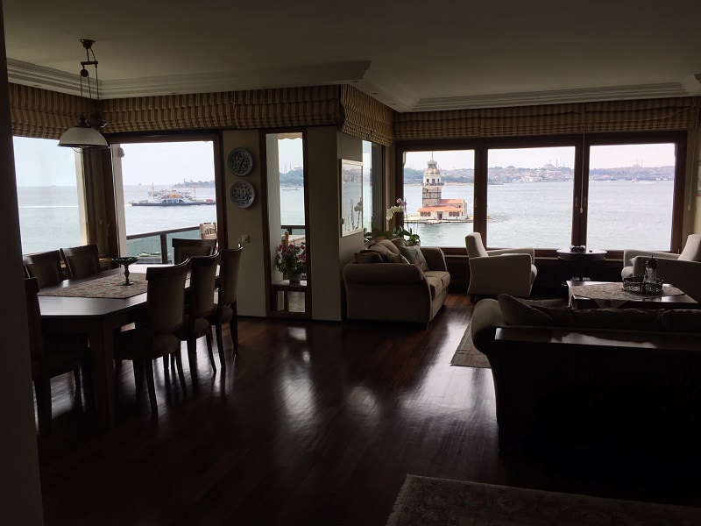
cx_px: 350
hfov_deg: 61.7
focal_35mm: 29
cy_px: 263
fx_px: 587
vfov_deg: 48.2
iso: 32
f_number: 2.2
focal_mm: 4.15
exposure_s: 1/746
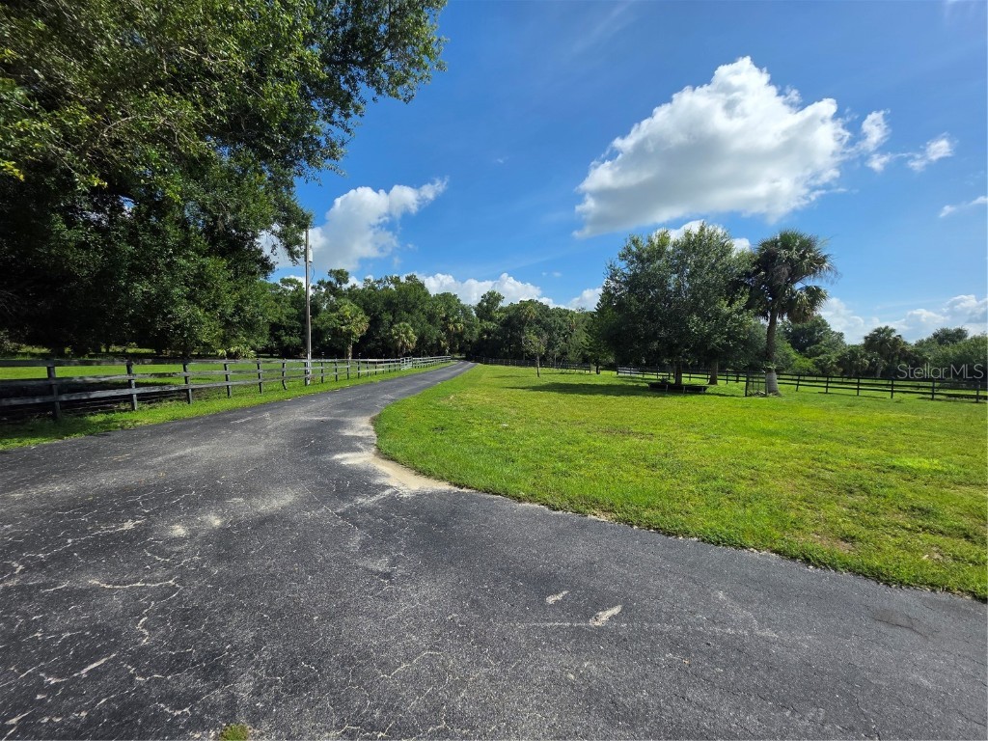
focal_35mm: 13
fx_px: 371
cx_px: 494
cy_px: 370
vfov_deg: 89.9
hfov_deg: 106.2
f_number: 1.9
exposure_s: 1/2483
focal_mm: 2.2
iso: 40
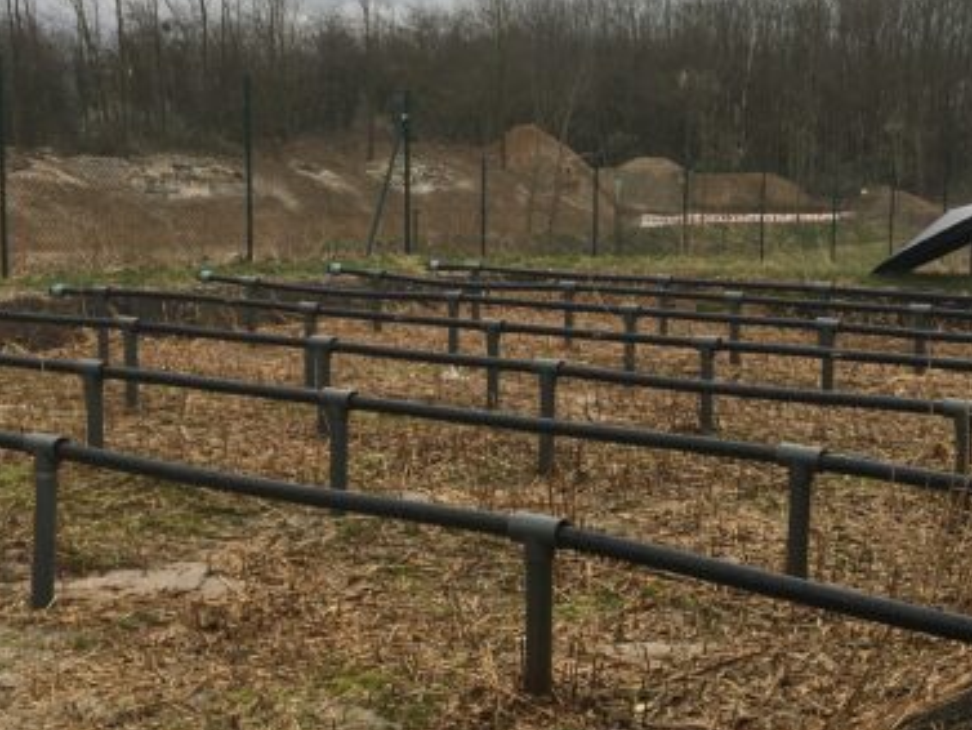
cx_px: 572
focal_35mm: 59
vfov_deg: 24.8
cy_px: 359
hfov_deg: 32.6
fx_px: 1657
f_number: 2.2
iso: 25
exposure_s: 1/304
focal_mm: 4.15
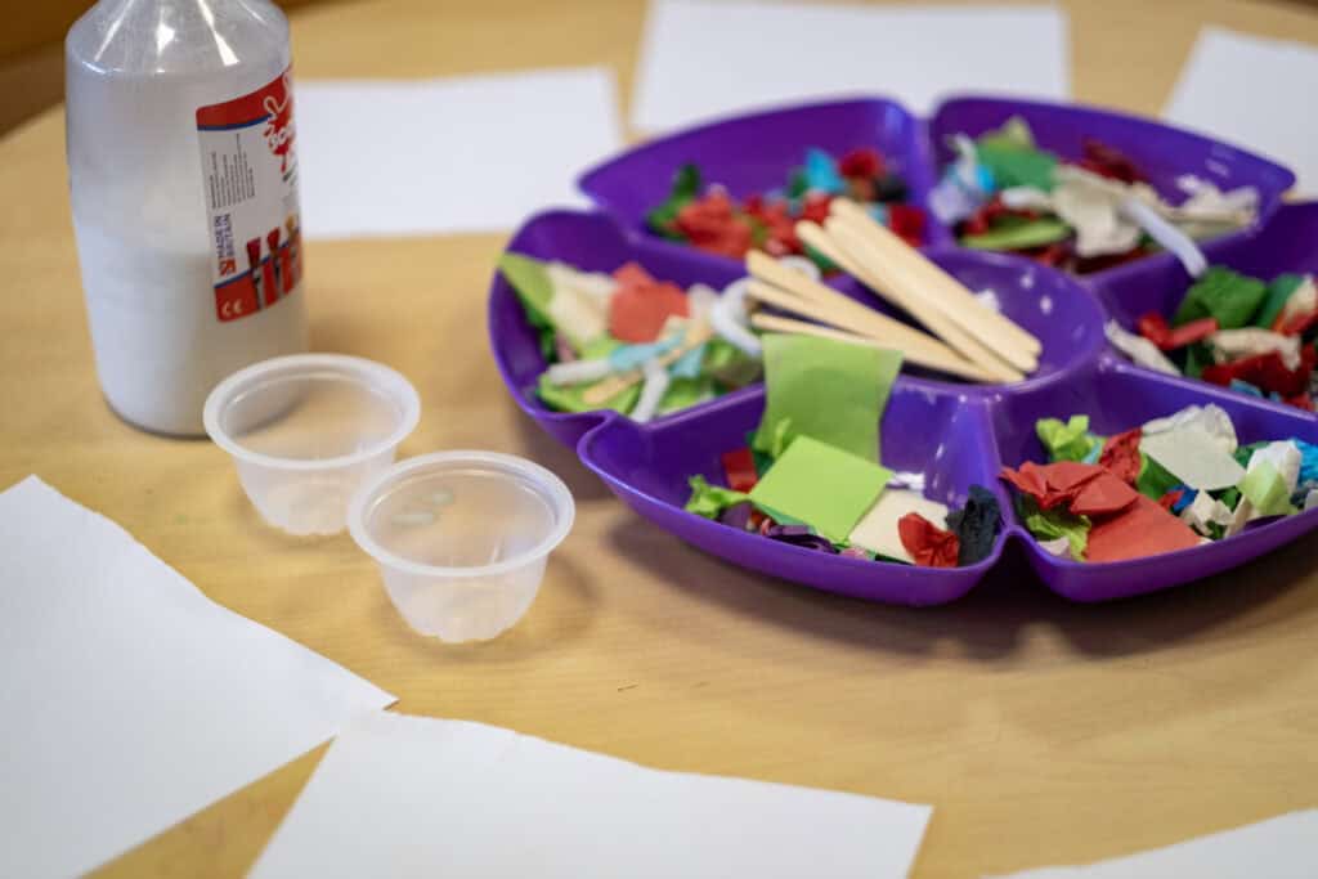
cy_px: 440
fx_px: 3076
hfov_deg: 24.2
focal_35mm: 84
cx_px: 659
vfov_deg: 16.3
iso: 200
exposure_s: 1/125
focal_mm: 56
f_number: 1.2
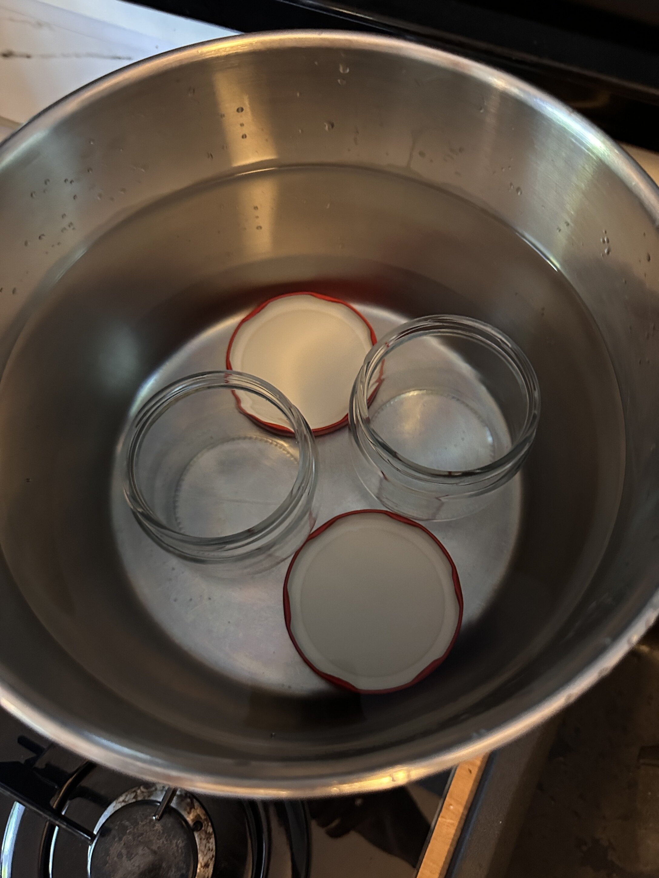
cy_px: 439
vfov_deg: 71.6
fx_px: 609
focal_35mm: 24
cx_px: 330
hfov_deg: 56.8
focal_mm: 6.86
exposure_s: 1/25
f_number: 1.78
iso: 1000
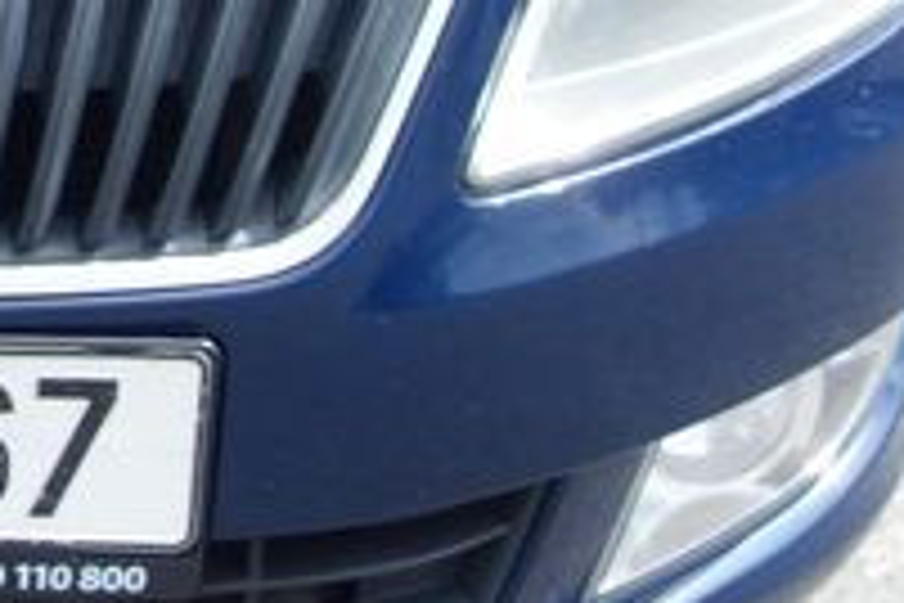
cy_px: -407
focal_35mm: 143
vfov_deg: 9.2
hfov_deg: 13.6
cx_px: -409
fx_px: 3591
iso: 125
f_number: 1.8
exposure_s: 1/2000
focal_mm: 10.4
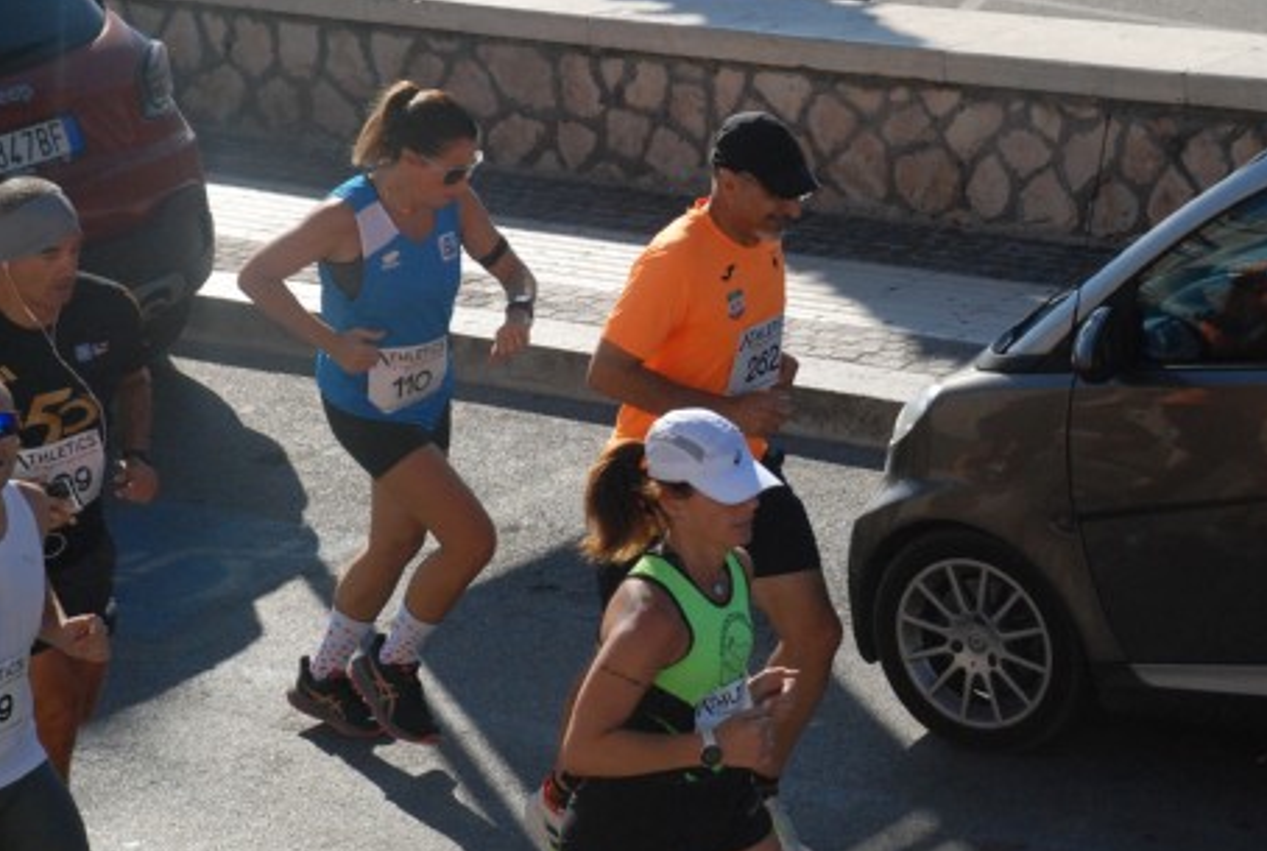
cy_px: 325
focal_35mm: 149
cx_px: 790
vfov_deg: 9.3
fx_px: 5244
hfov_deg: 13.8
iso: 1000
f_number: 8
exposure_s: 1/2000
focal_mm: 75
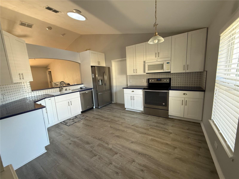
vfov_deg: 85.7
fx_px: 97
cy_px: 90
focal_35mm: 14
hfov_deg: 102.1
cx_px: 120
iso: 320
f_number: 2.2
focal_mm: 2.22
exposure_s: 1/99
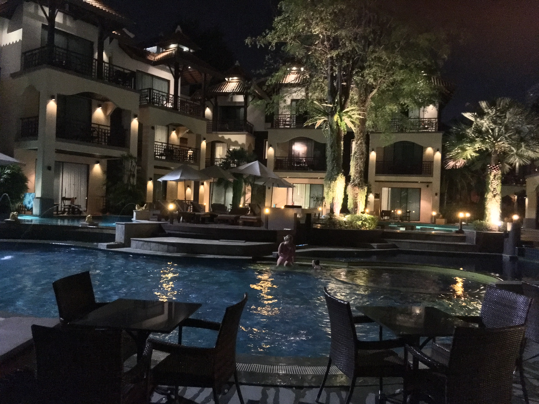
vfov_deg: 48.2
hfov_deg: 61.7
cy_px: 202
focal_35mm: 29
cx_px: 270
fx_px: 452
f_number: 2.2
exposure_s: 1/17
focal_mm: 4.15
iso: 1000
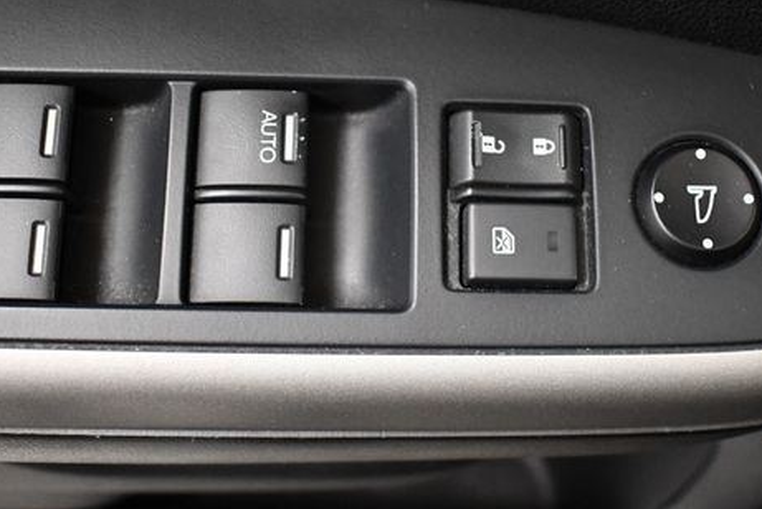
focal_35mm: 50
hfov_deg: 39.5
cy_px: 241
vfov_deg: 27.0
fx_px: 1059
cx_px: 417
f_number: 3.5
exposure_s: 1/125
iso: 3200
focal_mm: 18
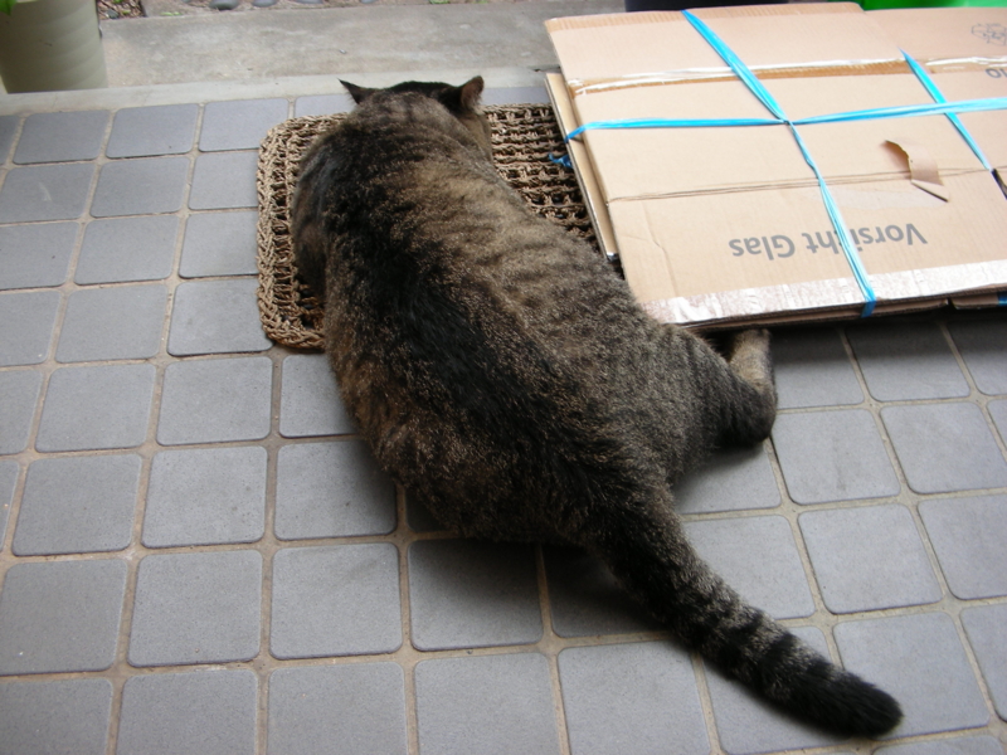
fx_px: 1105
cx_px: 504
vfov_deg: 37.7
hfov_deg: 49.0
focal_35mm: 38
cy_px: 378
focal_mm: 6.3
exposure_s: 1/58.1
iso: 50
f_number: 3.5
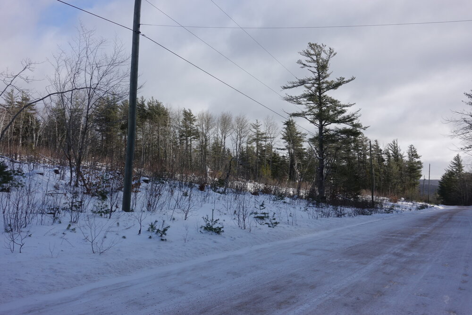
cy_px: 158
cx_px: 236
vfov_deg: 36.0
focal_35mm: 37
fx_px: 485
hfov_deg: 51.9
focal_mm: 13.72
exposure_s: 1/160
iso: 125
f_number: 10
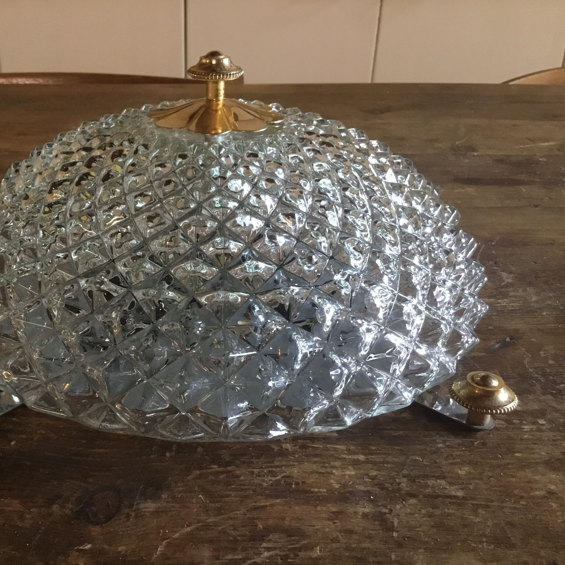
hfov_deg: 44.5
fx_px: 683
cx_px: 209
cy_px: 280
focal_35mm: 37
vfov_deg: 44.9
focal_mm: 3.3
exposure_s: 1/33
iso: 250
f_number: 2.4
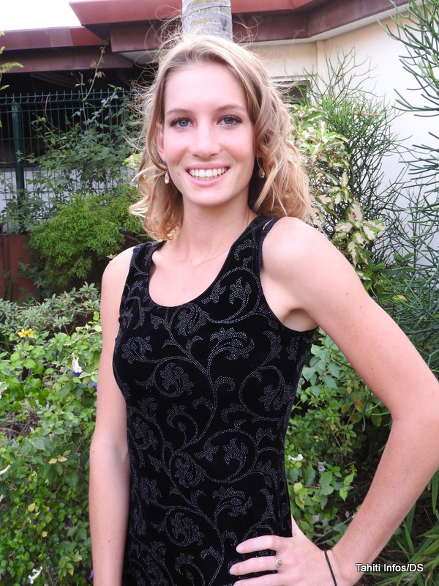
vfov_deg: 52.6
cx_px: 220
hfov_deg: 40.7
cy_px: 293
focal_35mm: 35
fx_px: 592
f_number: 3.8
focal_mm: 6.3
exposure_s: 1/30
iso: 100
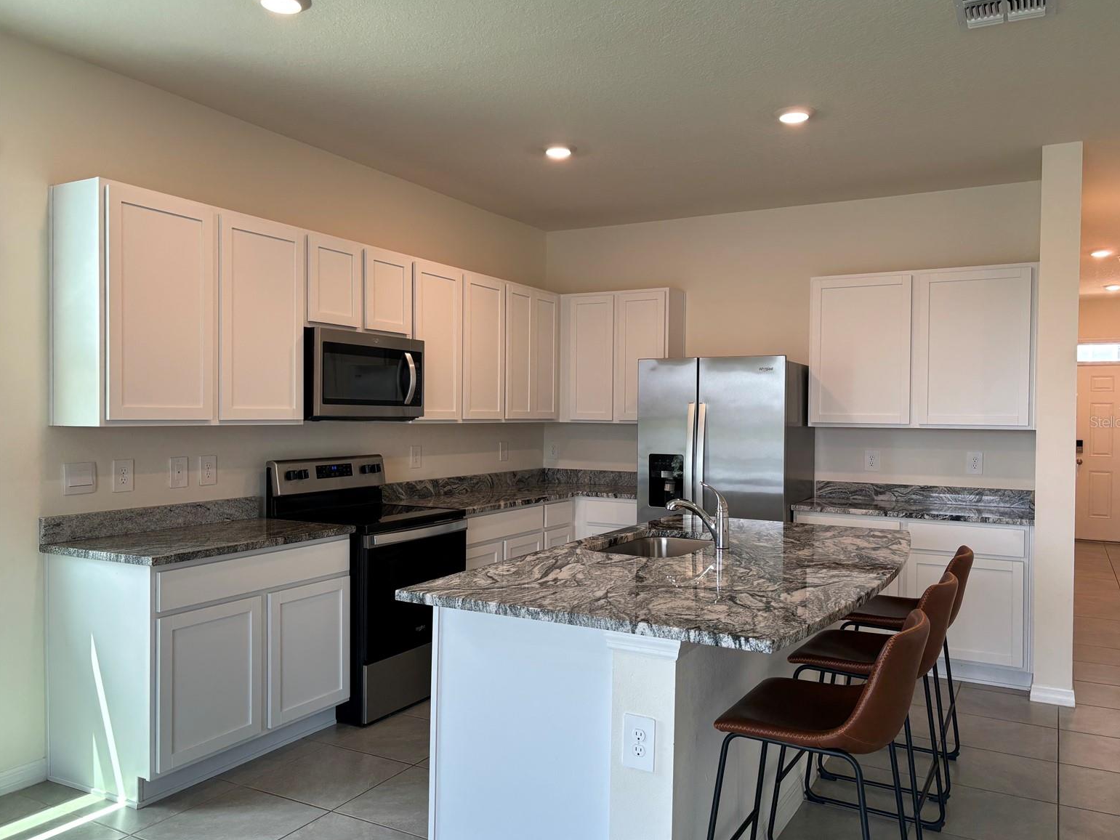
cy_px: 421
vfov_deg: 51.4
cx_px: 577
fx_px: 874
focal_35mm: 27
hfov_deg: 65.3
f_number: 1.6
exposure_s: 1/120
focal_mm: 5.96
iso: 80
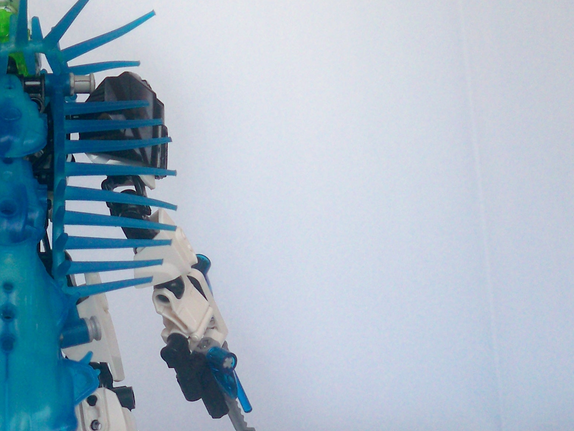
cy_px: 221
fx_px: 1360
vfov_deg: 18.0
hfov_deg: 22.8
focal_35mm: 82
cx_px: -9
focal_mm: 6.3
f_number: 3.1
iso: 100
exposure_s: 1/80
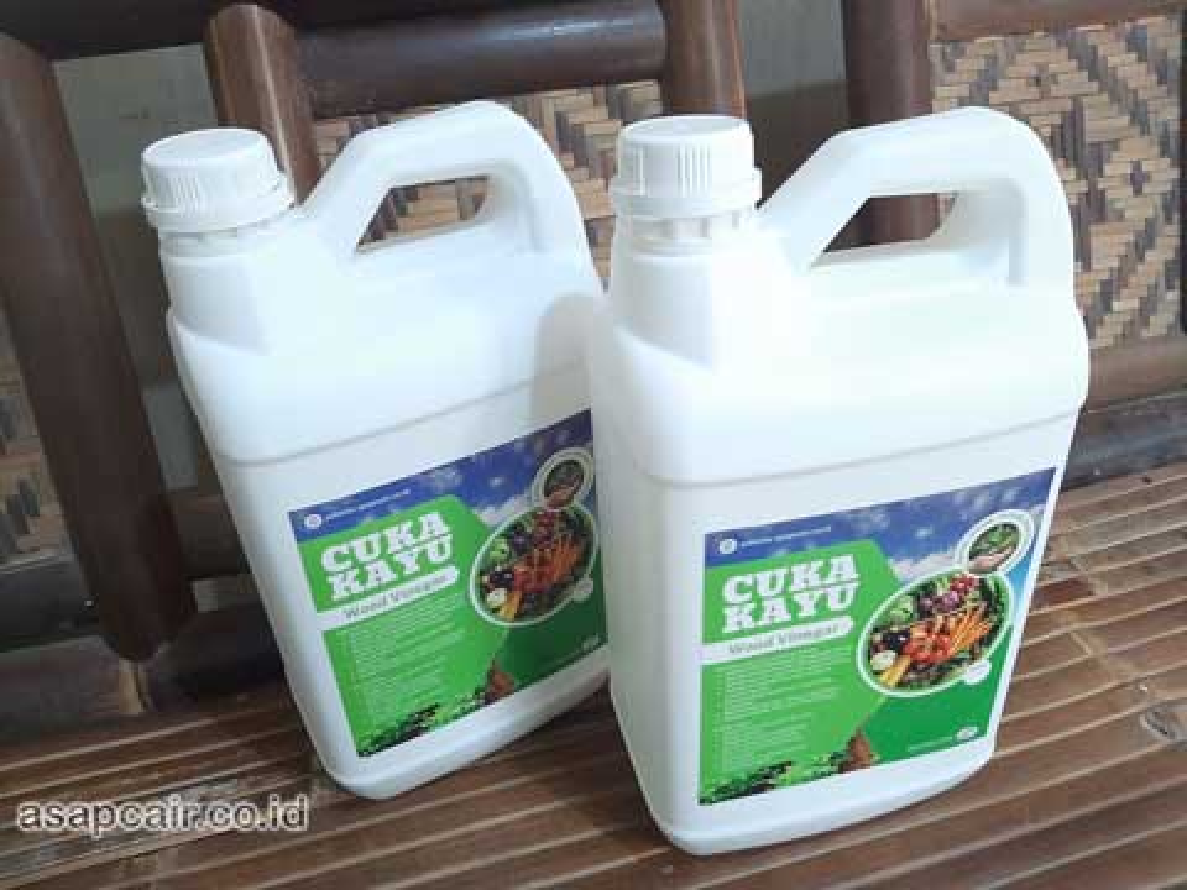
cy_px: 445
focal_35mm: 27
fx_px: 926
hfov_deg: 65.3
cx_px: 594
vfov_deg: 51.4
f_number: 1.7
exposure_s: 1/20
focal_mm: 3.93
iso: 640
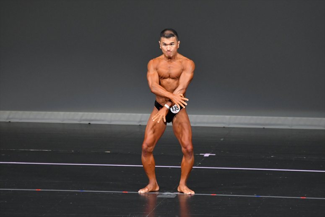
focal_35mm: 315
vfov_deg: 4.4
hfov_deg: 6.5
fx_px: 2842
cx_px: 162
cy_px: 108
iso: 4000
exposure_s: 1/400
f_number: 5.6
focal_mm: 210
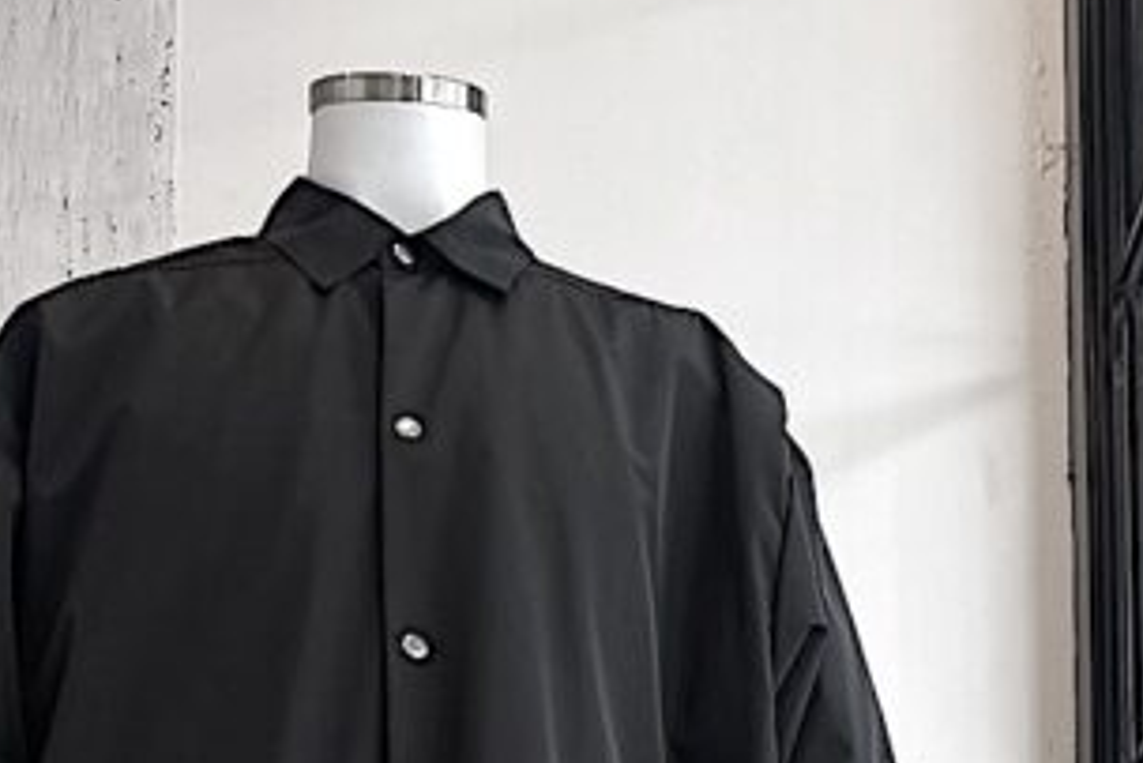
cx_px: 483
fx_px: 2541
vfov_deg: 14.6
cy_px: 1451
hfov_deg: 25.3
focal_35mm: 80
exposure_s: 1/120
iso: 50
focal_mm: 4.25
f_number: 1.8
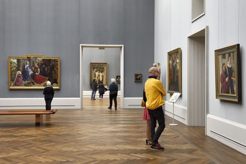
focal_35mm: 40
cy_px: 82
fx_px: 273
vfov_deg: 33.4
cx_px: 123
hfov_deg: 48.5
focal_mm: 40
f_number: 6.3
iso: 3200
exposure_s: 1/80
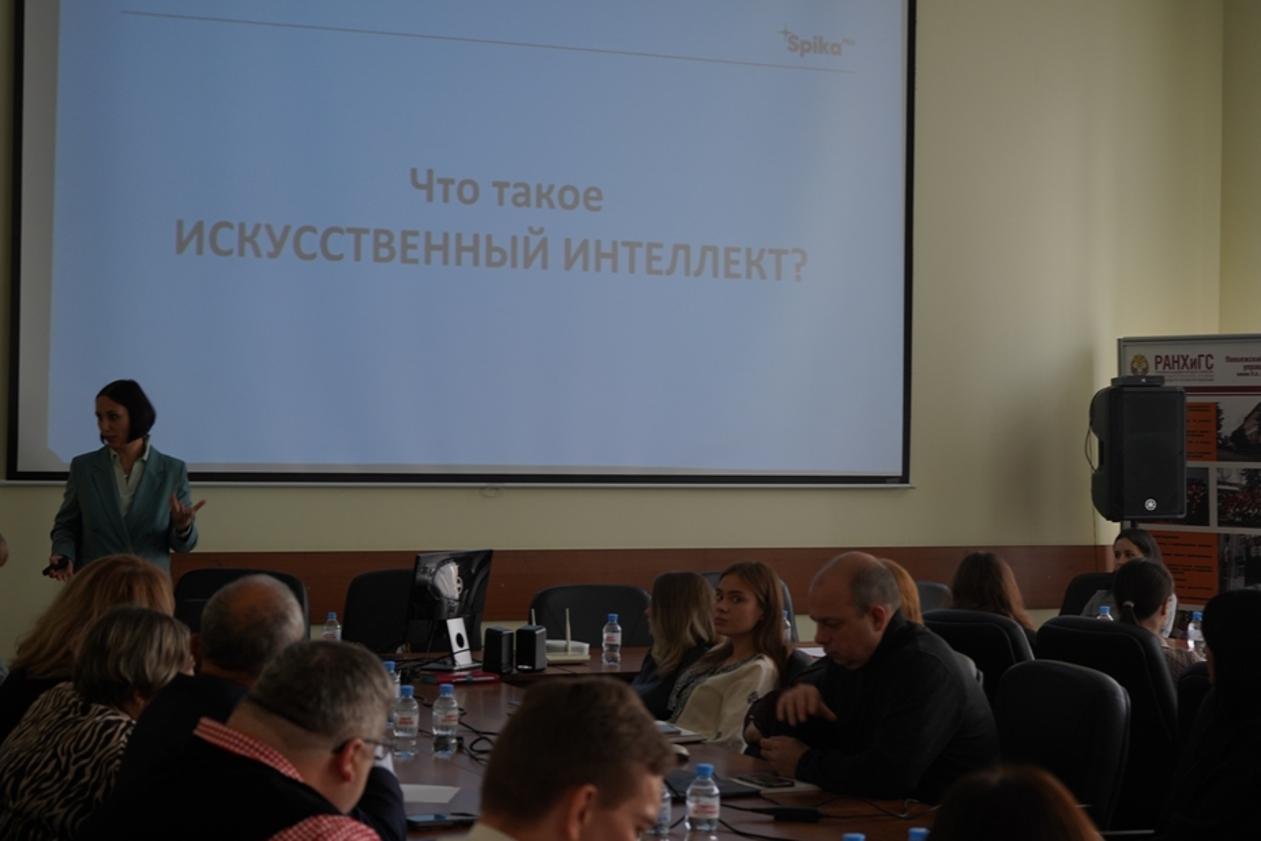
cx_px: 600
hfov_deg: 32.4
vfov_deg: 21.9
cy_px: 442
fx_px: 2172
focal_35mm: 62
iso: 400
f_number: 5
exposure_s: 1/60
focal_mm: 56
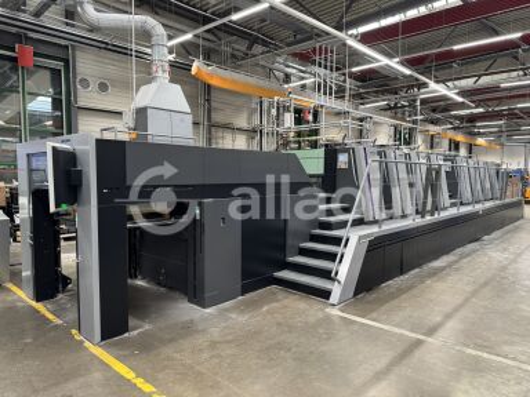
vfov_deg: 56.8
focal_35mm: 24
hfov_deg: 71.6
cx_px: 265
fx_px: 367
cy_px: 198
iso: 160
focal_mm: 6.76
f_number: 1.78
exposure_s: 1/60
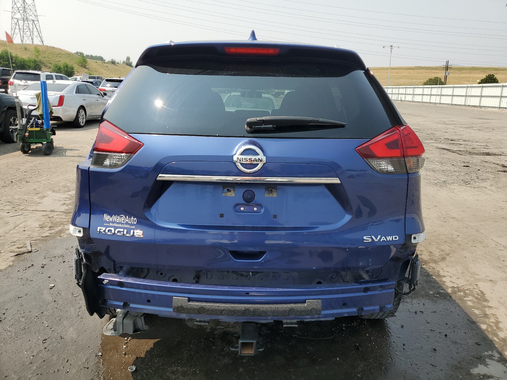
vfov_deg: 53.1
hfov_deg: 67.3
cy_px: 190
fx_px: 381
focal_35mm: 26
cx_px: 254
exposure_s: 1/2500
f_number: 1.5
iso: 50
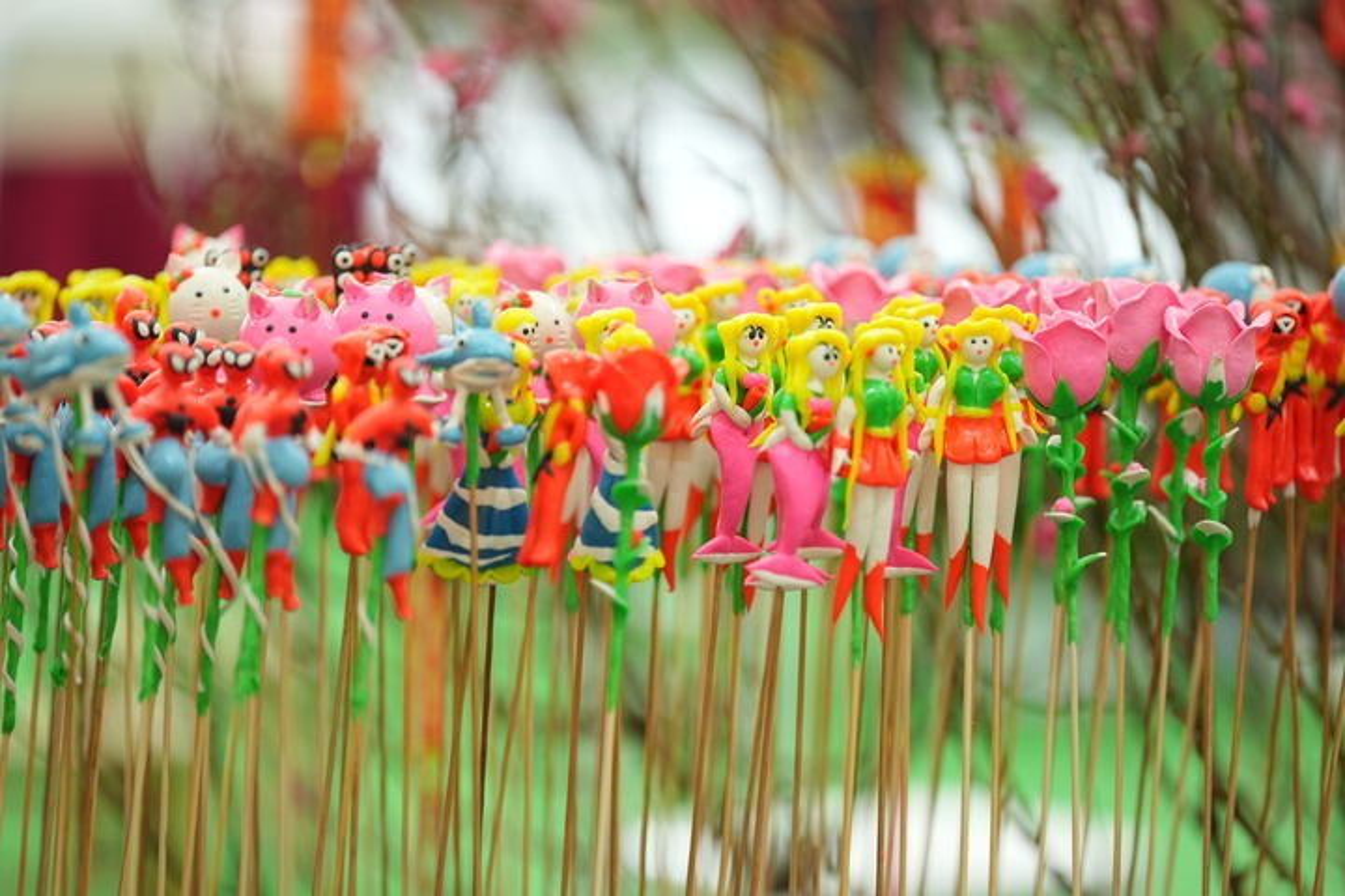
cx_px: 672
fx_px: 7472
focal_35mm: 200
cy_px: 448
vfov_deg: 6.9
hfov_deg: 10.3
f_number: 2.8
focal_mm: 200
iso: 800
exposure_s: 1/250
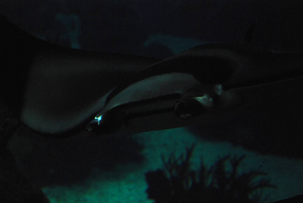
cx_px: 152
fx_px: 885
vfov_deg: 13.1
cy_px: 102
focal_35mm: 105
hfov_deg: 19.4
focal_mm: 70
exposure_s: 1/160
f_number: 4
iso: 1600
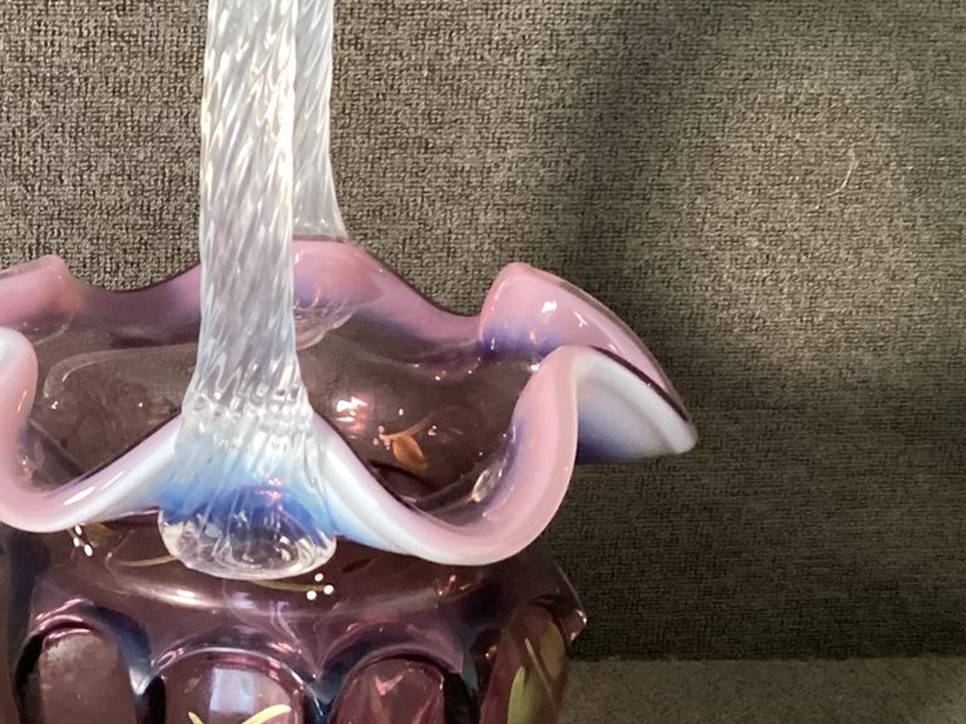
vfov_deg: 21.9
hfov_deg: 28.1
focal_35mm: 67
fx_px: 1870
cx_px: 130
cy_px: 388
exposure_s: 1/30
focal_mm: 3.3
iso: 320
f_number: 2.4
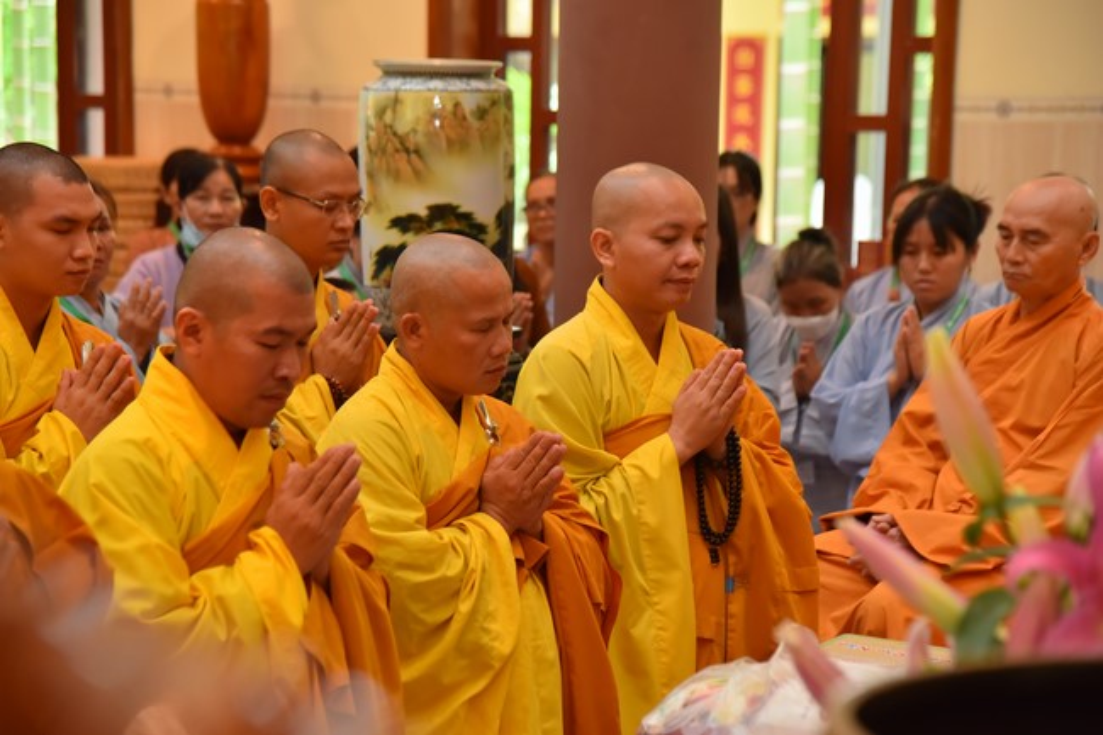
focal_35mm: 98
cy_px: 368
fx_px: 3002
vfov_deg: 14.0
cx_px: 552
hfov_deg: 20.8
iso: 1600
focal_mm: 98
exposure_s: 1/125
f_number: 5.6
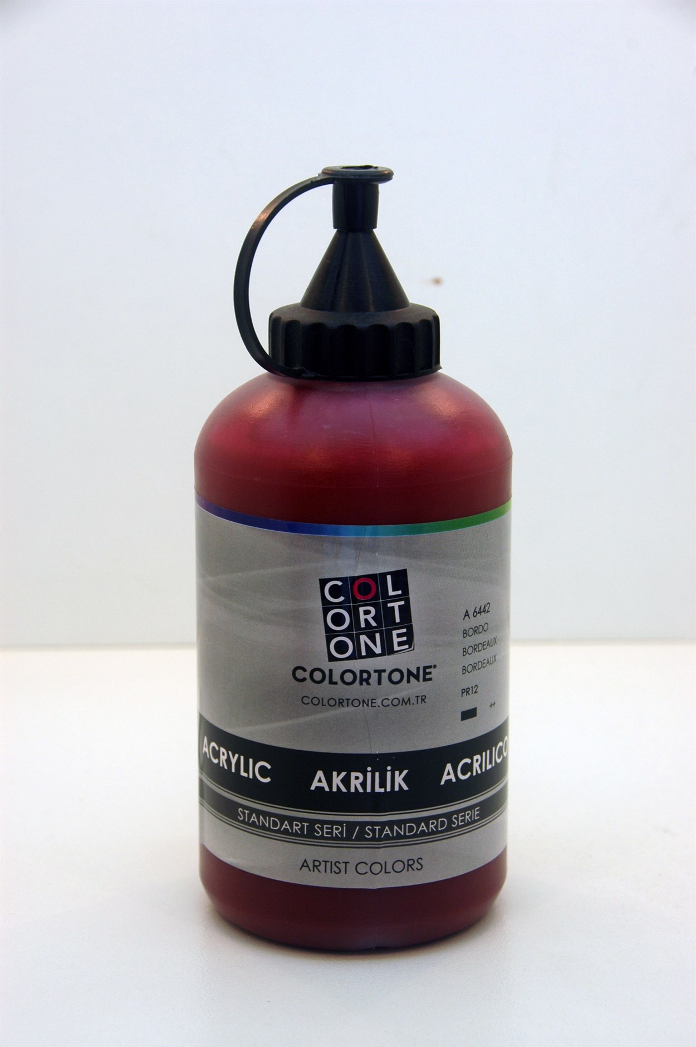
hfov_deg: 15.2
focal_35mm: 90
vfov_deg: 22.6
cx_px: 348
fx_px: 2615
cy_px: 524
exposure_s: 1/200
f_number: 7.1
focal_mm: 60
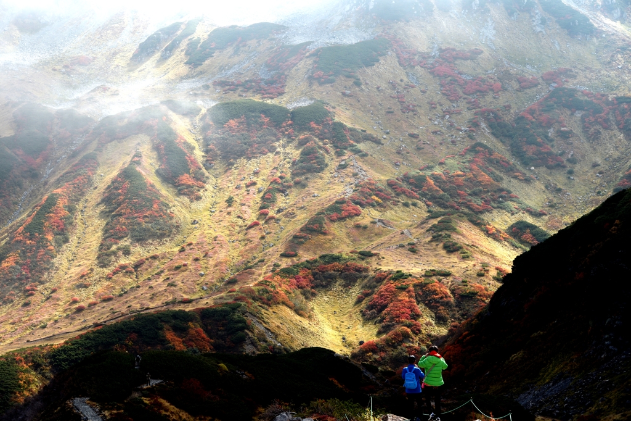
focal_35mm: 75
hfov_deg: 27.0
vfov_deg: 18.2
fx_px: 1314
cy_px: 210
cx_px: 316
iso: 200
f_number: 8
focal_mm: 75
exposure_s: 1/640
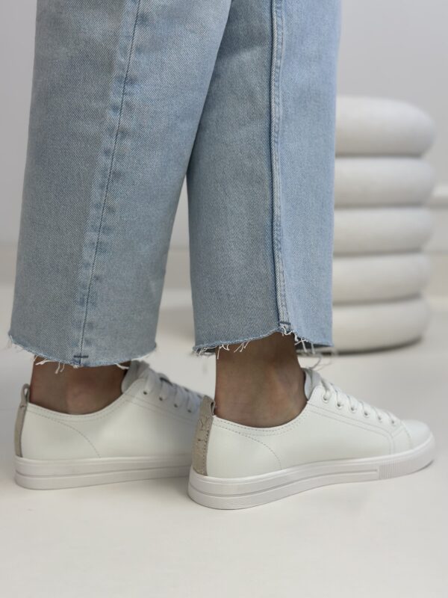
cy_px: 299
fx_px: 828
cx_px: 224
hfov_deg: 30.3
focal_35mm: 48
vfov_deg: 39.7
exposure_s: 1/100
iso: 80
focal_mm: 6.86
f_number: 1.78
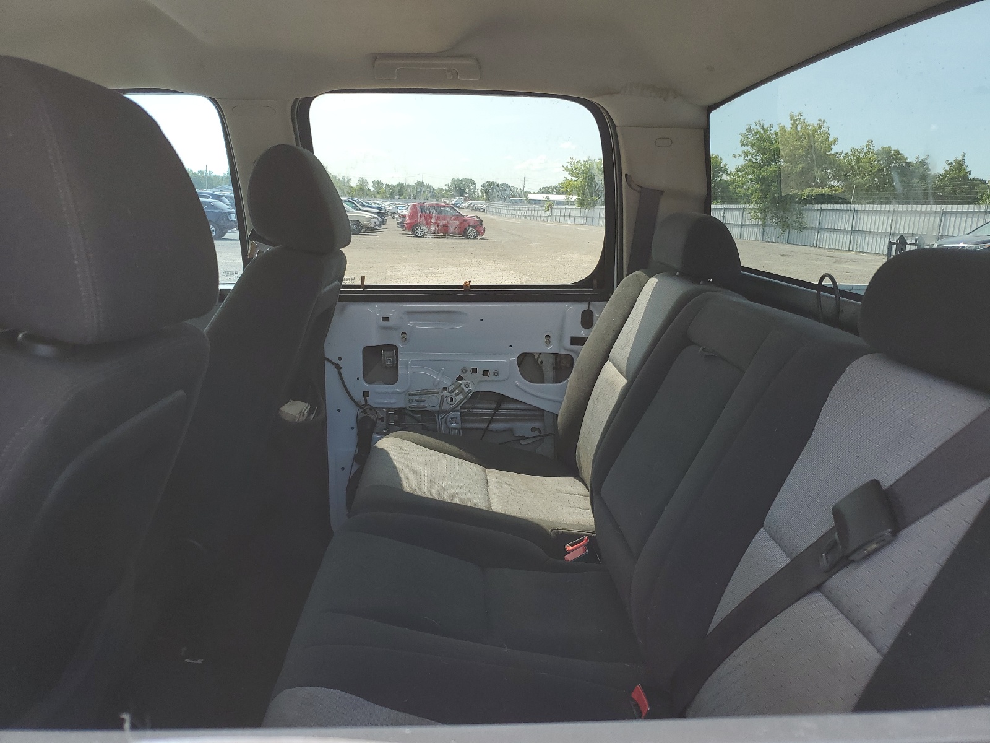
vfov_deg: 53.1
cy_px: 372
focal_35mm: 26
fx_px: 744
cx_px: 495
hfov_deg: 67.3
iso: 50
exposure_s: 1/476
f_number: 1.5
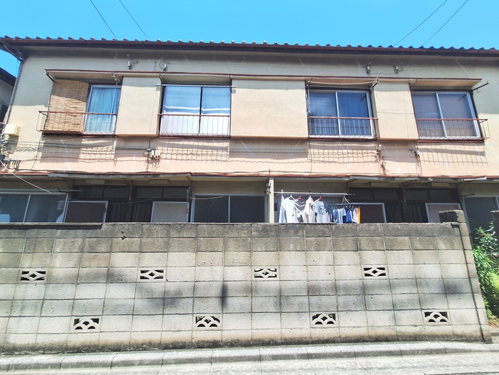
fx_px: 187
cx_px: 250
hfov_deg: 106.2
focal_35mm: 13
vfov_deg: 89.9
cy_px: 188
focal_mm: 1.74
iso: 40
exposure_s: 1/788
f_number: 2.2
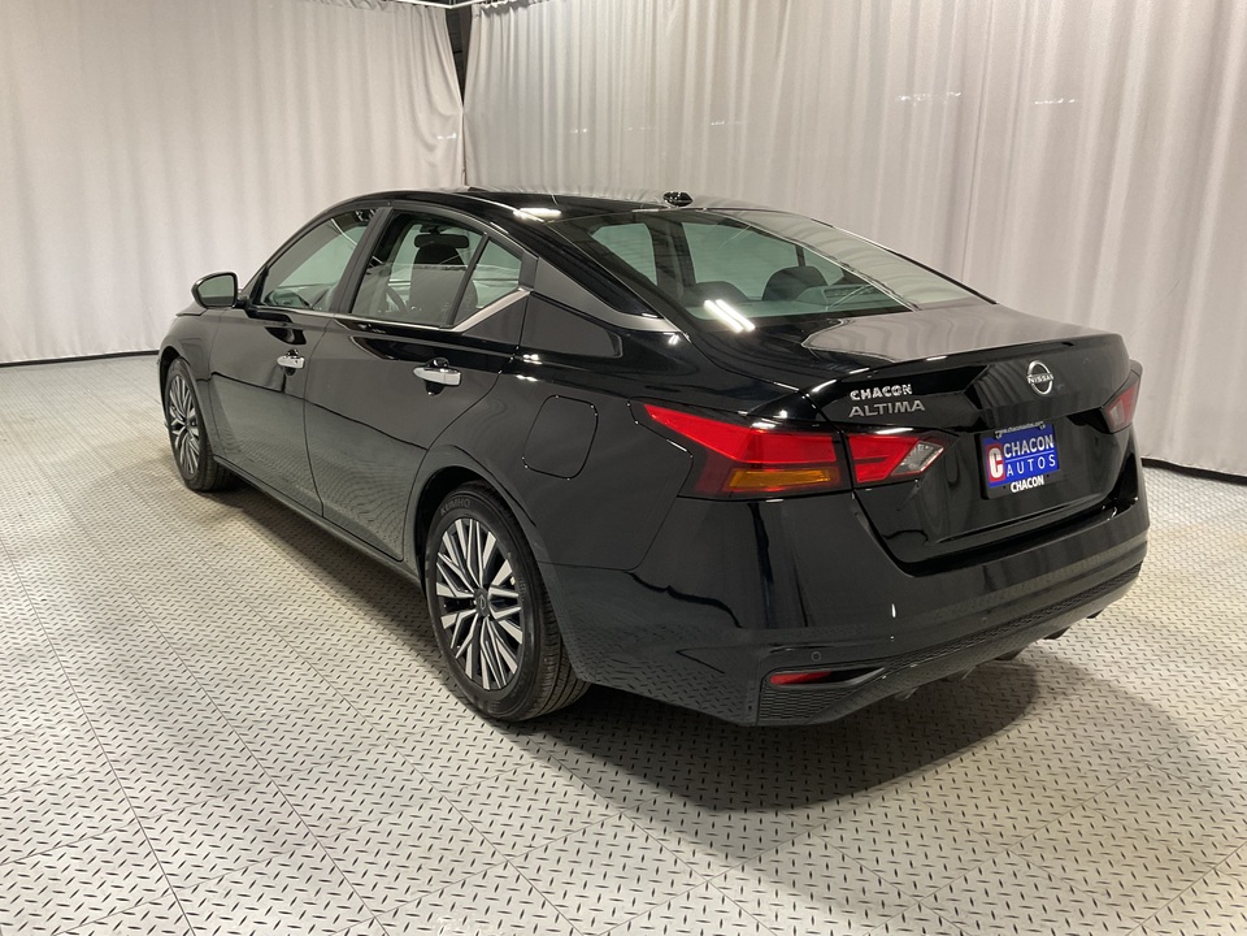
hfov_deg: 61.7
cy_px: 468
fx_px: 1045
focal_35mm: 29
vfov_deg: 48.2
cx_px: 624
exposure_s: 1/60
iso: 80
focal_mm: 3
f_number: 1.8
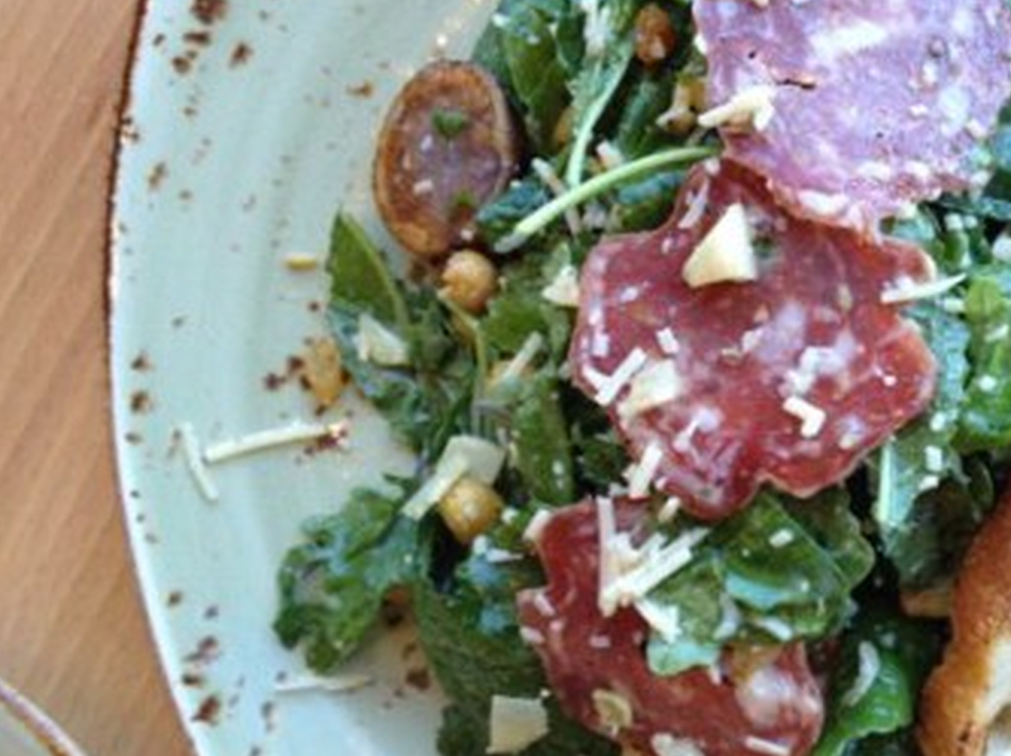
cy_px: 366
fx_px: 1750
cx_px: 841
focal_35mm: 60
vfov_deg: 24.4
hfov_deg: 31.2
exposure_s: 1/60
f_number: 2.4
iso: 64
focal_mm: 4.28
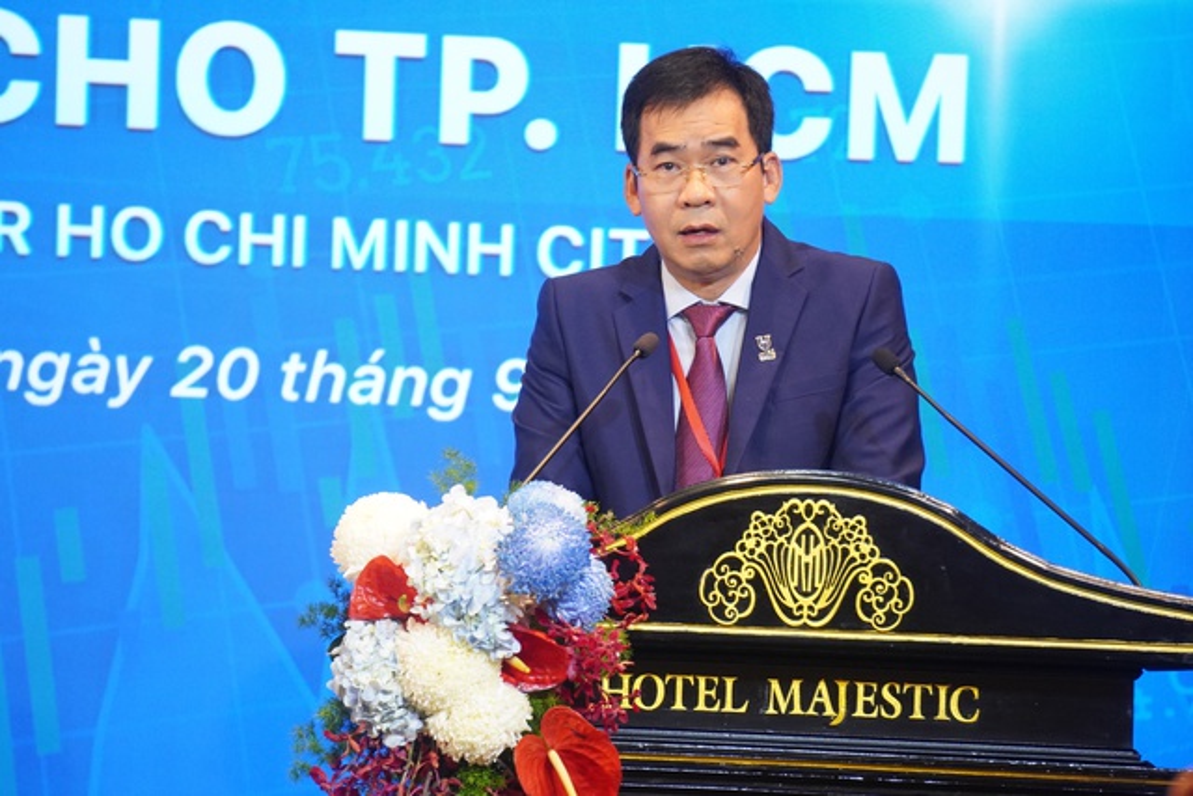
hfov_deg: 7.4
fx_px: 9247
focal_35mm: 279
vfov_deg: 4.9
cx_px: 596
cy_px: 398
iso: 1600
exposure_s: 1/60
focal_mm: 186
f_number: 6.3
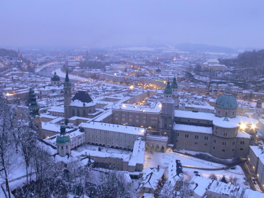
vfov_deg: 40.7
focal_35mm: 35
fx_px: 267
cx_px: 132
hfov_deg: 52.6
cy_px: 99
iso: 200
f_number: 10
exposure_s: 1.6
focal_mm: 7.4
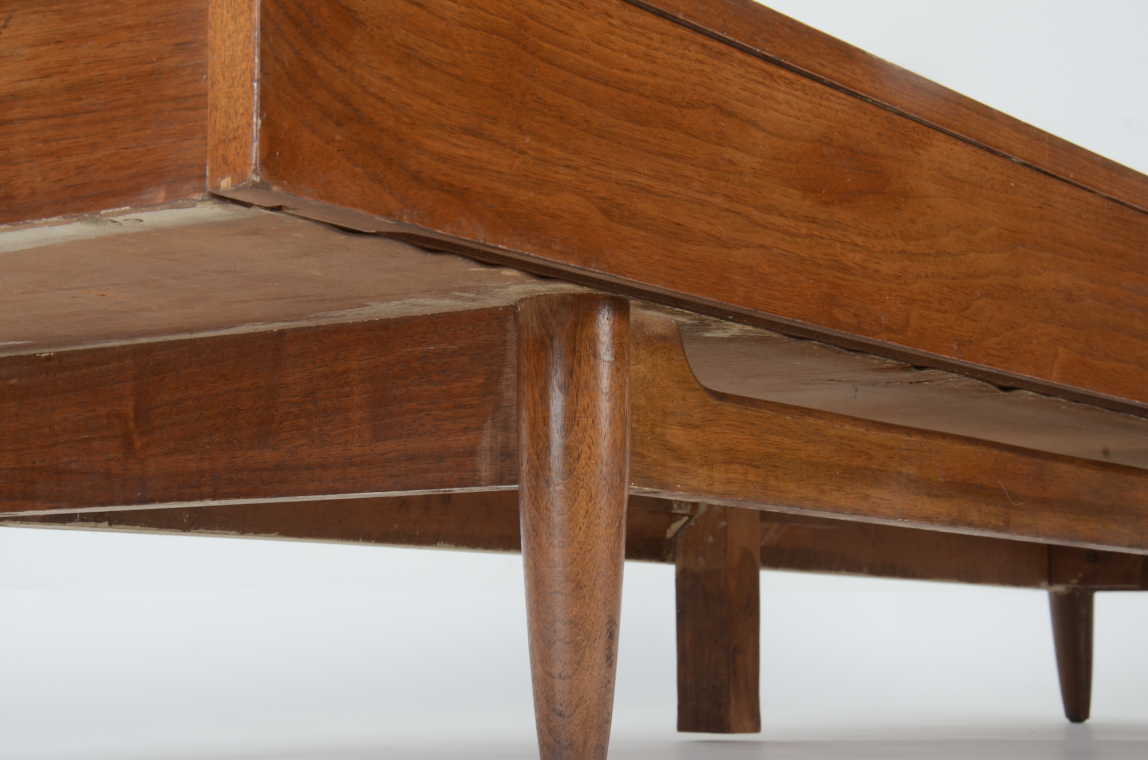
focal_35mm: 75
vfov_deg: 18.1
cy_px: 380
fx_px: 2387
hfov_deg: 27.0
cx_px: 574
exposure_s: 1/100
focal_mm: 50
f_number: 16
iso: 160
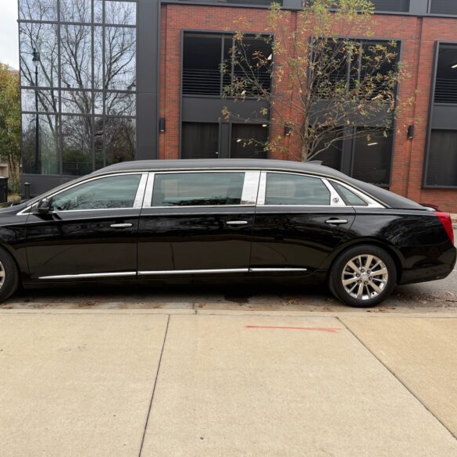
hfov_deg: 55.5
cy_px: 232
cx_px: 201
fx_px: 433
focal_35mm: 29
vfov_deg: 55.6
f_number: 1.78
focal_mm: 6.76
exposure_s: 1/510
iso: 100
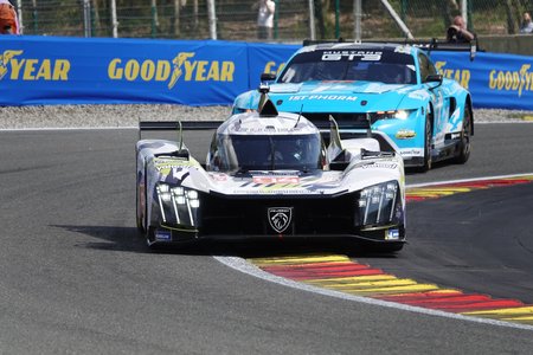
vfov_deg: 2.8
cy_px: 178
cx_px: 266
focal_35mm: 485
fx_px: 7180
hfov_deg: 4.3
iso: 160
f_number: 4
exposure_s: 1/1000
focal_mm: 177.86
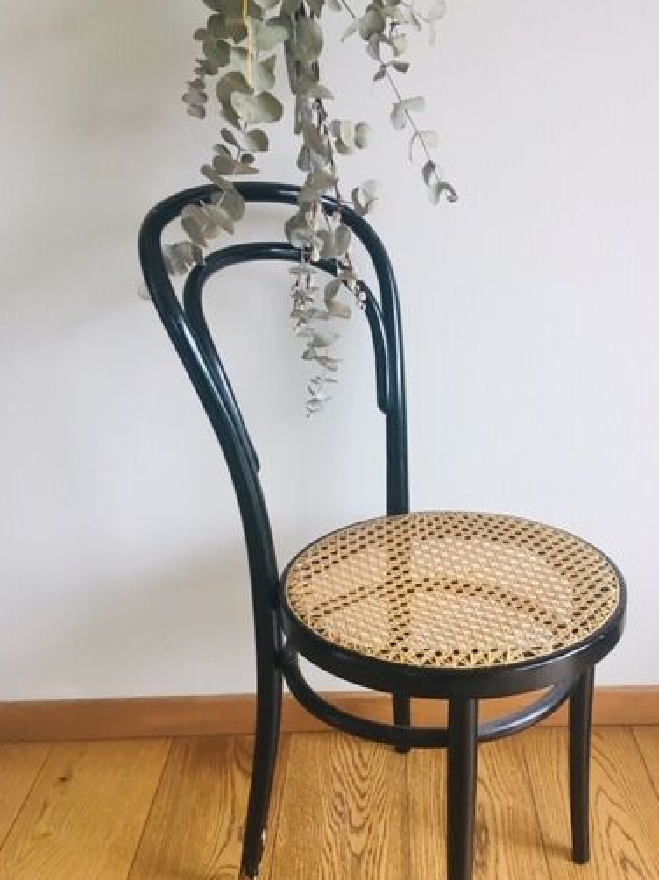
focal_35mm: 37
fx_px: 940
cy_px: 480
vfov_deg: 50.1
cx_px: 400
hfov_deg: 38.5
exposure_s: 1/33
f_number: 2.2
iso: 125
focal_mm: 4.15
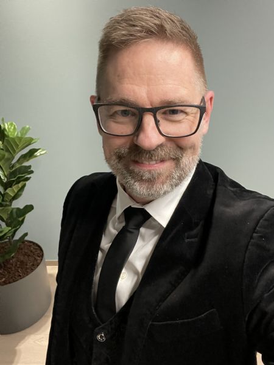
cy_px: 182
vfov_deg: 60.0
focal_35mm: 30
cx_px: 137
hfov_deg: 46.8
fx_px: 317
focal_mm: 2.71
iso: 320
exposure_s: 1/50
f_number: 2.2
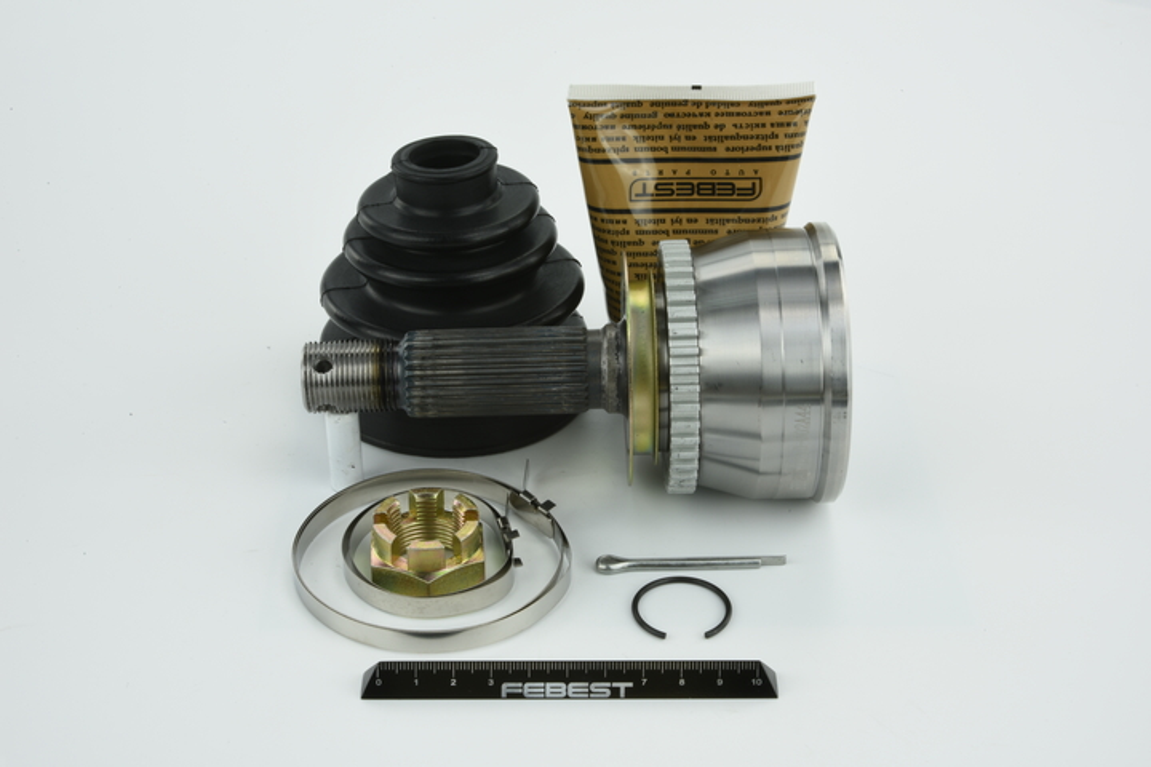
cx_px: 576
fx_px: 1918
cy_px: 384
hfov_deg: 33.4
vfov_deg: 22.6
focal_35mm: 60
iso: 64
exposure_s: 1/2
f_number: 32
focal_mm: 60
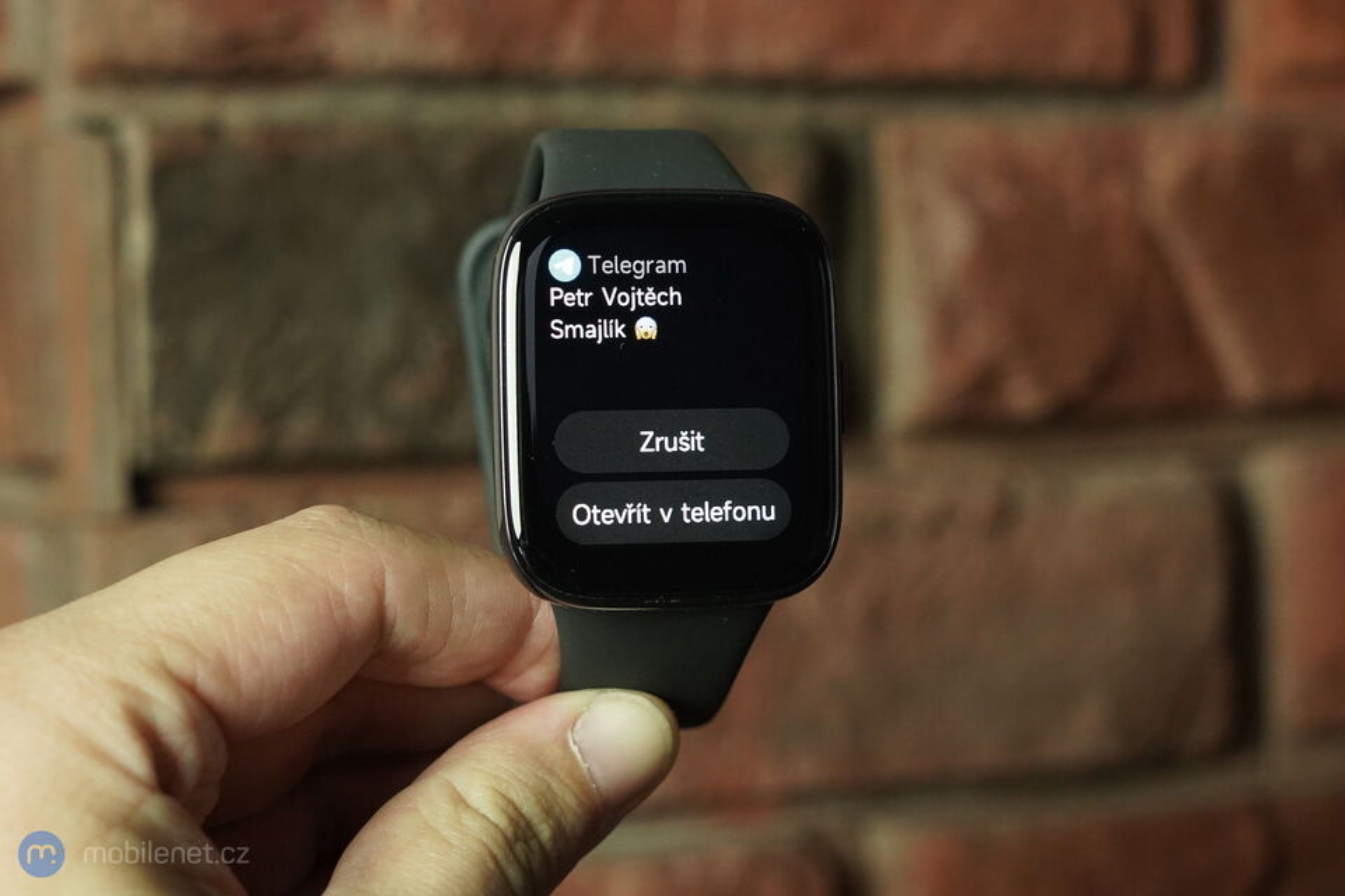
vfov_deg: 22.6
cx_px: 672
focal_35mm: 60
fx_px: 2241
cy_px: 448
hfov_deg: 33.4
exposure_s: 1/200
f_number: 7.1
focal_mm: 60
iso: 5000
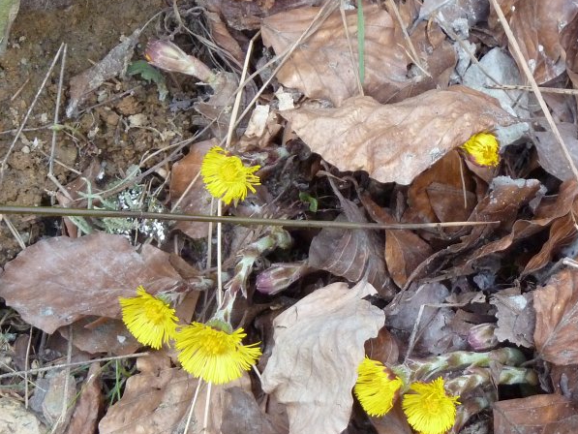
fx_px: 6012
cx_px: 433
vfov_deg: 4.1
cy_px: 284
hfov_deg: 5.5
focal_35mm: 360
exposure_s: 1/80
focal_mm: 34.4
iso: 400
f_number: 4.6
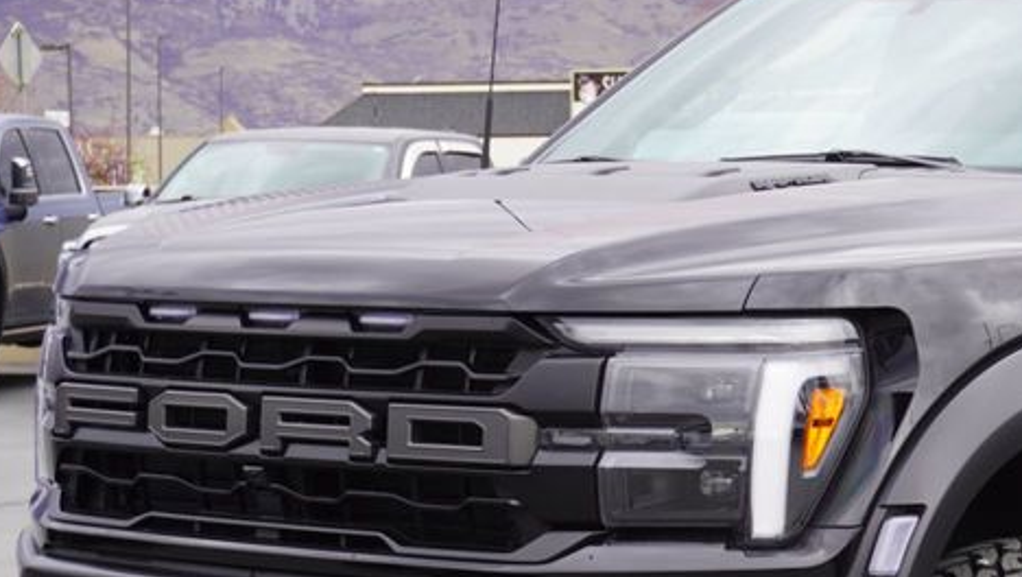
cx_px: 1053
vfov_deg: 9.5
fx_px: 3448
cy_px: 507
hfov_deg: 16.5
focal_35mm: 127
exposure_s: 1/60
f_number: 5.6
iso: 160
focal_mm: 37
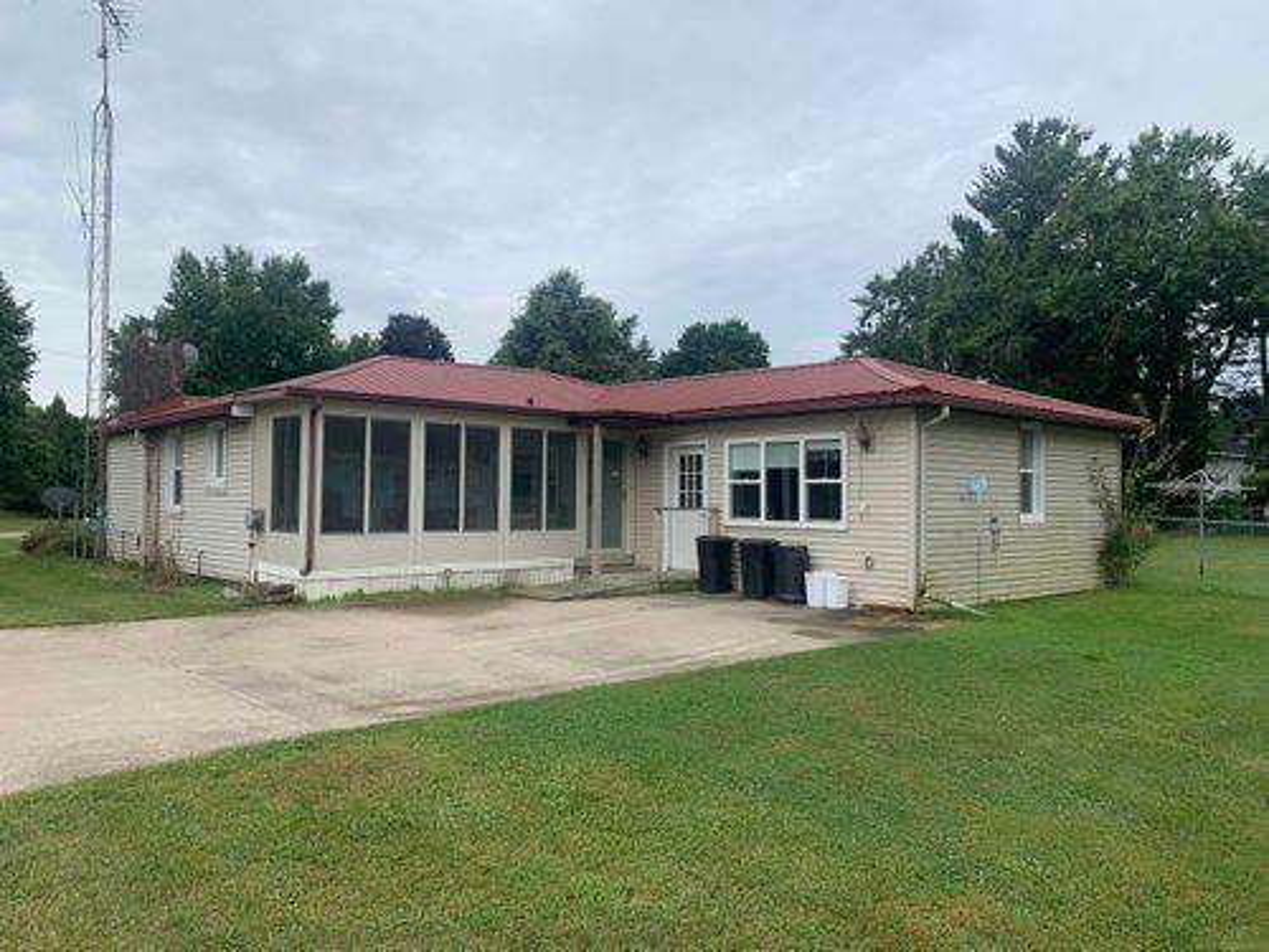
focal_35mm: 26
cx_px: 634
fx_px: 953
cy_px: 476
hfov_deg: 67.3
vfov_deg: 53.1
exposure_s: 1/1585
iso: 25
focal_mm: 4.25
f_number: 1.8
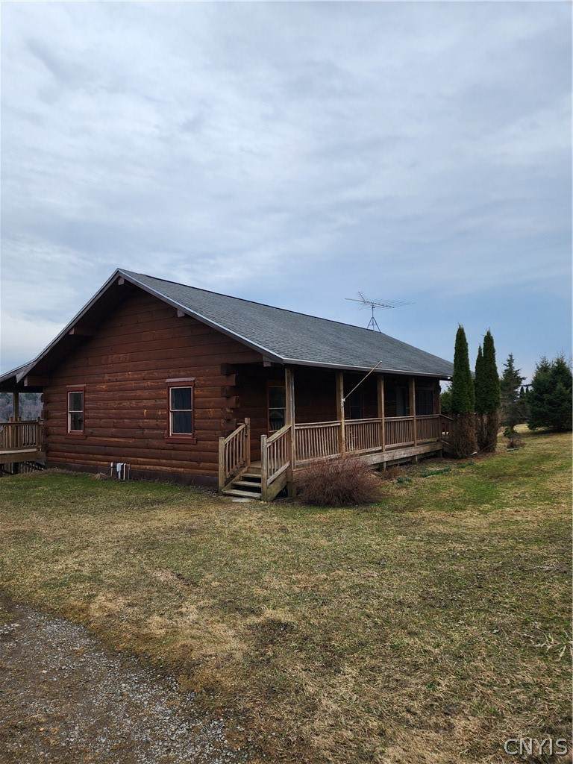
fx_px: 508
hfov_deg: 58.9
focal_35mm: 23
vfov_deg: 73.9
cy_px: 382
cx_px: 286
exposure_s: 1/1011
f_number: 1.8
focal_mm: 6.4
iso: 12
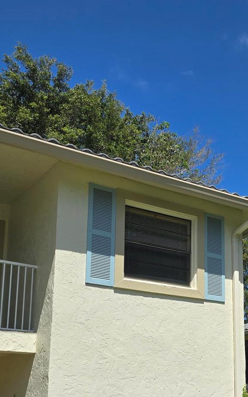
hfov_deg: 23.0
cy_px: 307
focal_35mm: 54
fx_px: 584
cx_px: 248
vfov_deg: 36.5
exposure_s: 1/1114
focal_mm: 6.3
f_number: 1.7
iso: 12
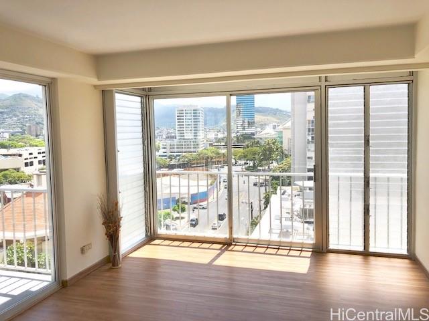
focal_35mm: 28
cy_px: 160
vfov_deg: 49.7
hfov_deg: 63.4
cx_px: 214
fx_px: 347
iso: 20
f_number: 1.8
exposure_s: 1/1429
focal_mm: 4
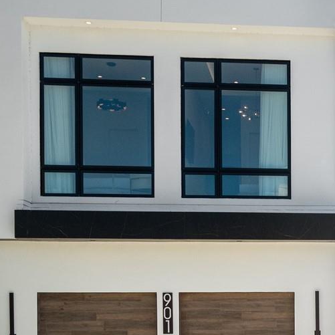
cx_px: 433
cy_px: 303
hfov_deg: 20.1
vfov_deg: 21.4
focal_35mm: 79
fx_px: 865
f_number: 5
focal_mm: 14
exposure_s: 1/1600
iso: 400
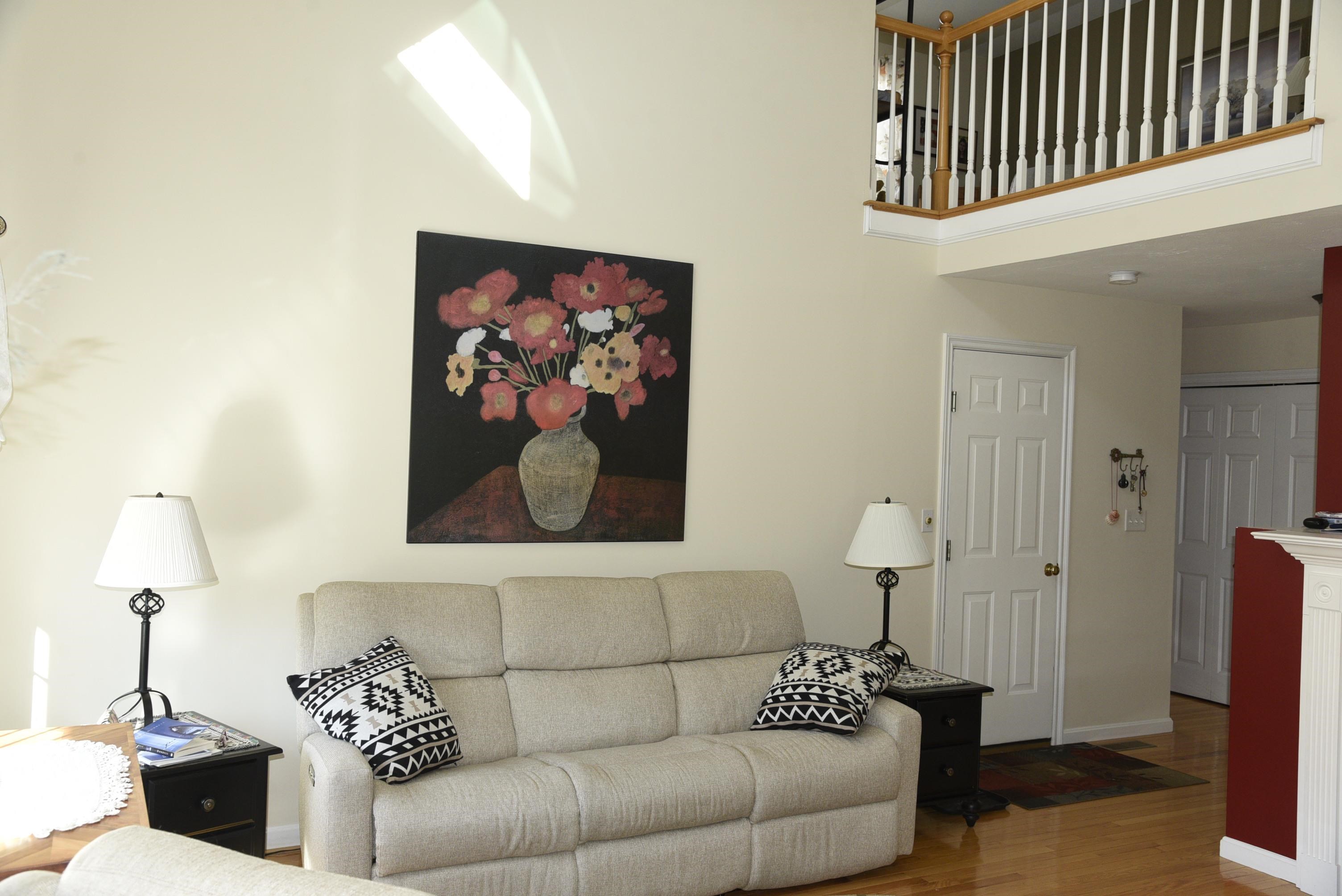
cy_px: 448
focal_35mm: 31
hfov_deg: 60.3
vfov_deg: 42.4
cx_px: 671
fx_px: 1156
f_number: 5.6
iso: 1000
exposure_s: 1/125
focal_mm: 31
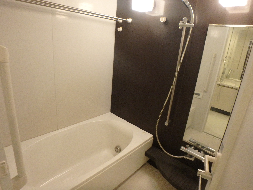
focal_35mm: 21
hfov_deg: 79.0
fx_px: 153
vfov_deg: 63.4
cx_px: 126
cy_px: 95
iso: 800
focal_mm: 3.7
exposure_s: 1/30
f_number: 3.5
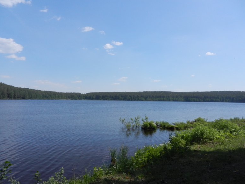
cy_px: 92
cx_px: 126
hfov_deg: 67.3
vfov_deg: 53.1
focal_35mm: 26
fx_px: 184
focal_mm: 4.5
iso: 160
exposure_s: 1/640
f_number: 7
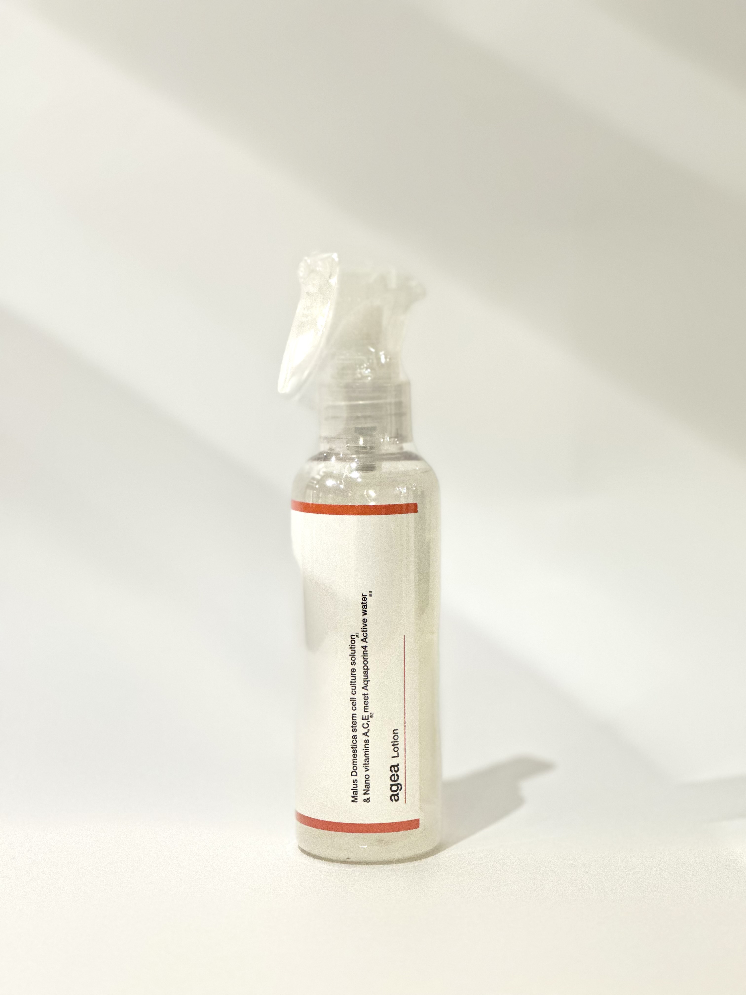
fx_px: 2213
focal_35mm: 77
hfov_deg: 19.1
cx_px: 373
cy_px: 498
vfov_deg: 25.3
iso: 160
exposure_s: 1/33
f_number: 2.8
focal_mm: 9
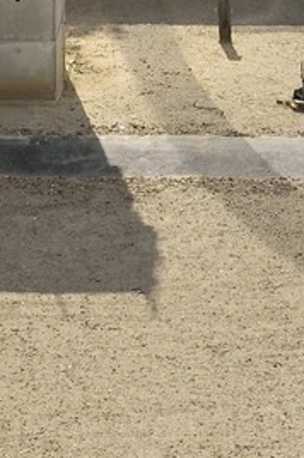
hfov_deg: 4.7
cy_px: -176
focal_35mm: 287
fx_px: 3644
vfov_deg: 7.1
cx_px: 593
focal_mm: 48
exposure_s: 1/250
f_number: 13
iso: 200
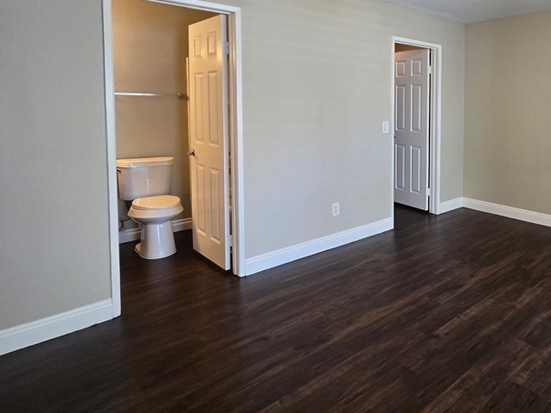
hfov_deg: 69.0
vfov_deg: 59.0
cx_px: 441
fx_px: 350
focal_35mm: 22
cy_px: 123
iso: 250
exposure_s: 1/60
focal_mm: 2.2
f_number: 2.2
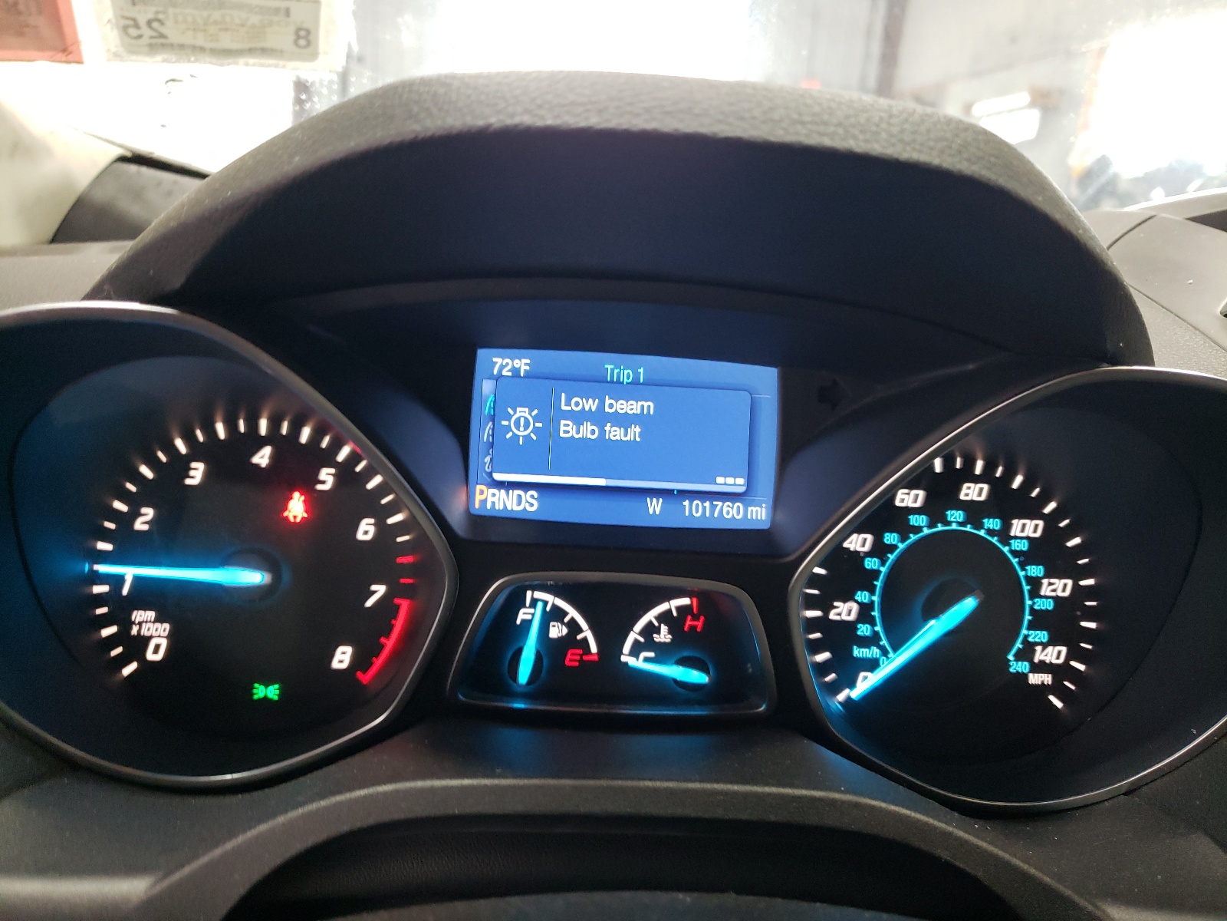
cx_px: 614
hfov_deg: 67.3
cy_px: 460
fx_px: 922
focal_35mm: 26
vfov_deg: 53.1
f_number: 1.5
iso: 249
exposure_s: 1/33
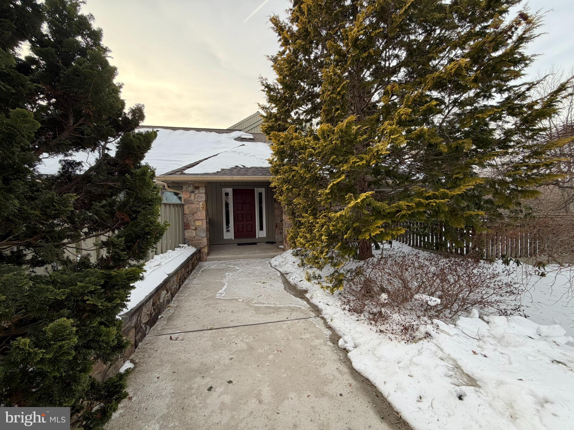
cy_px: 215
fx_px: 232
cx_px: 287
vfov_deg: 85.7
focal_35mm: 14
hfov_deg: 102.1
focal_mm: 2.22
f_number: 2.2
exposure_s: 1/121
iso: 50
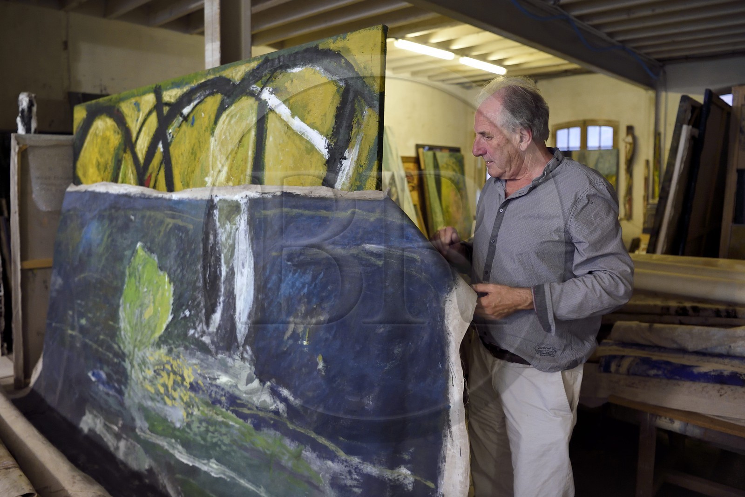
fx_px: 497
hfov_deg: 73.8
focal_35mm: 24
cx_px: 372
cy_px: 248
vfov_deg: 53.1
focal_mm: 24
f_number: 3.2
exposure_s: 1/60
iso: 1600
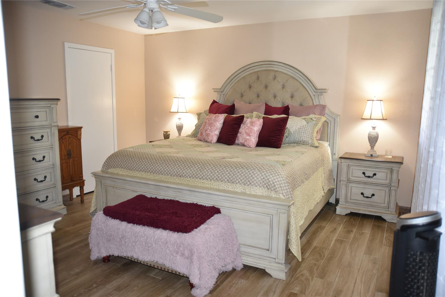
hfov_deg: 65.5
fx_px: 346
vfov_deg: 46.4
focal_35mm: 28
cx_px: 222
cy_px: 148
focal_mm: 28
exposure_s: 1/60
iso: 1800
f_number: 3.5
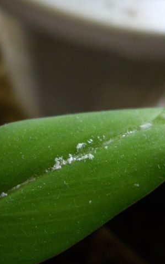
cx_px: 92
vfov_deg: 37.5
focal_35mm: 54
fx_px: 389
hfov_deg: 24.0
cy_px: 132
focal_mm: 7.9
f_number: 2.8
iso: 400
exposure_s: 1/30
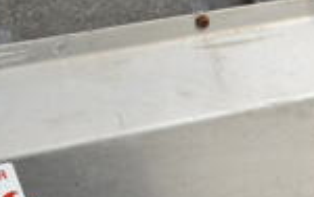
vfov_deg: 11.0
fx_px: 959
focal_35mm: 112
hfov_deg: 16.4
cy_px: 352
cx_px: 513
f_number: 7.1
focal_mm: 18
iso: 100
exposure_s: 1/320
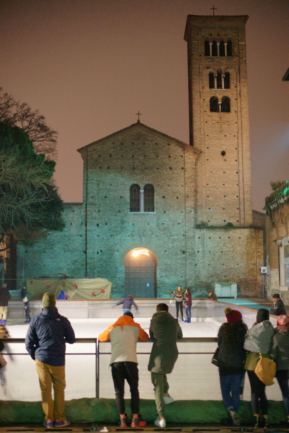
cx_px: 144
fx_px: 602
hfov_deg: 27.0
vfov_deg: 39.6
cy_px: 216
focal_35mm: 50
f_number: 2
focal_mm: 50
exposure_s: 1/15
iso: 1600
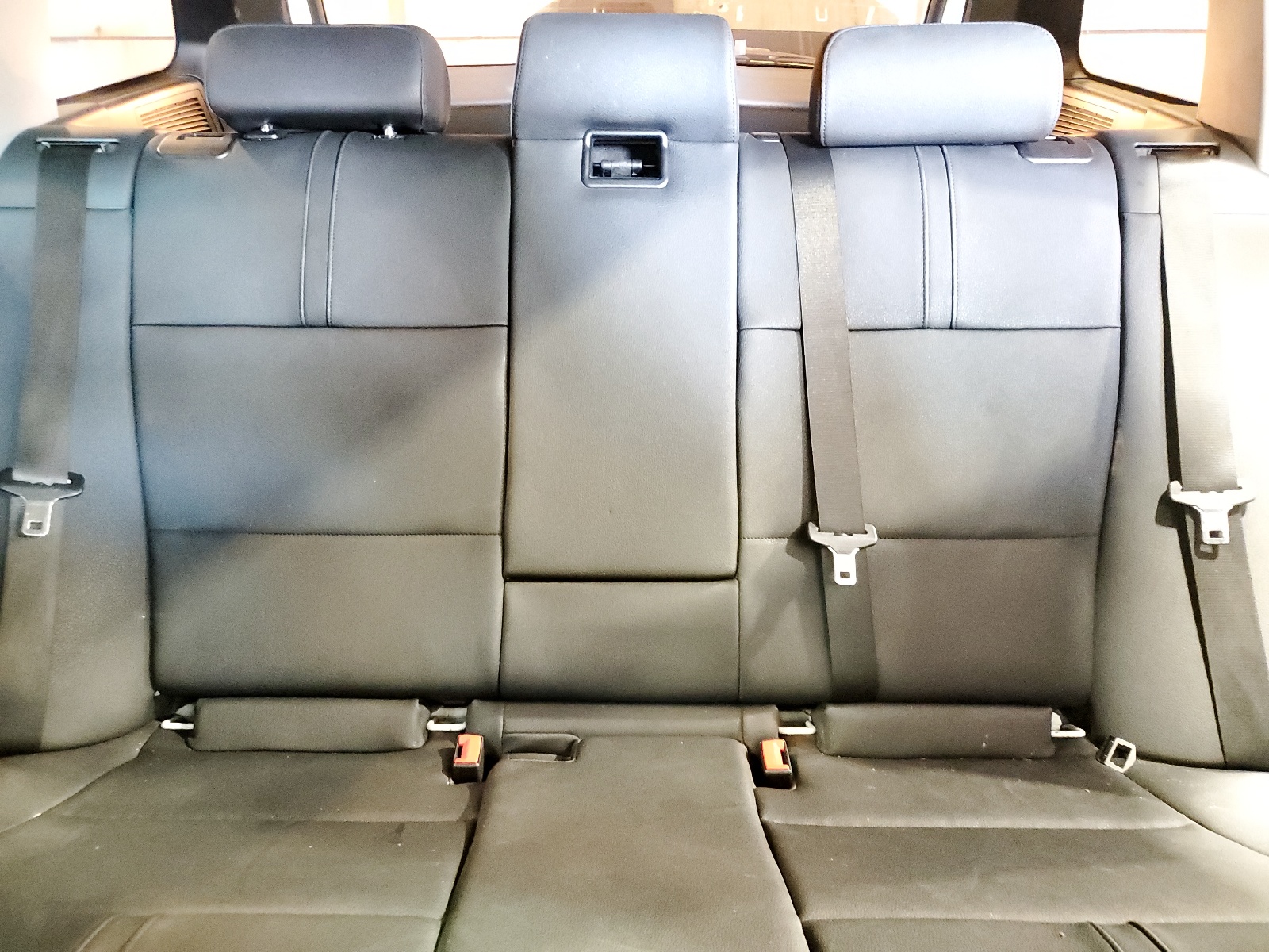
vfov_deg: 53.1
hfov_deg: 67.3
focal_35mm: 26
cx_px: 634
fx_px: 953
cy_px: 476
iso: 993
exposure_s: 1/10
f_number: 1.5
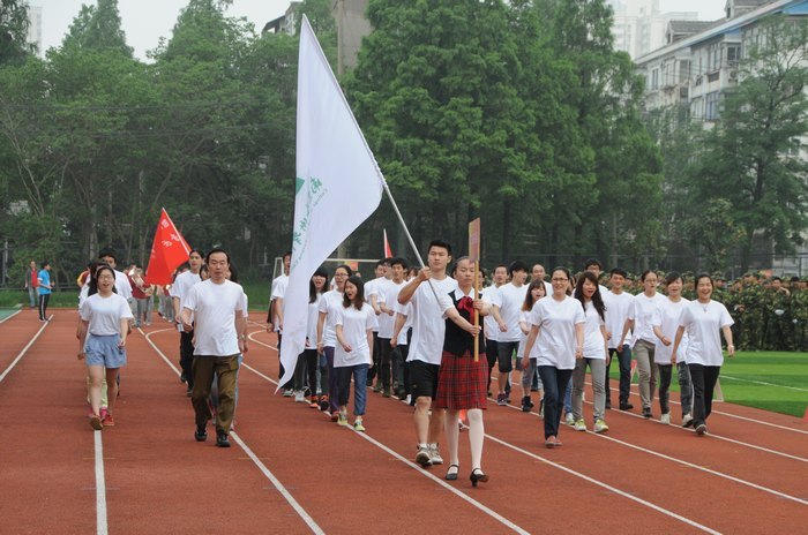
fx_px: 2084
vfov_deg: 14.6
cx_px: 404
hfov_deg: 21.9
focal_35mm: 93
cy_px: 268
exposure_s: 1/640
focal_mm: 62
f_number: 6.3
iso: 500
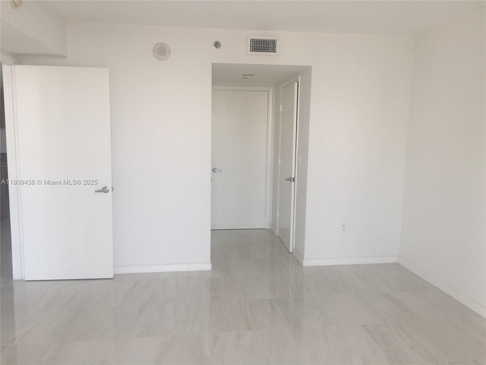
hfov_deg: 61.7
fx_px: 407
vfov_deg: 48.2
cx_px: 243
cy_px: 182
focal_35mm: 29
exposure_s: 1/120
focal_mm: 4.15
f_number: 2.2
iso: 32
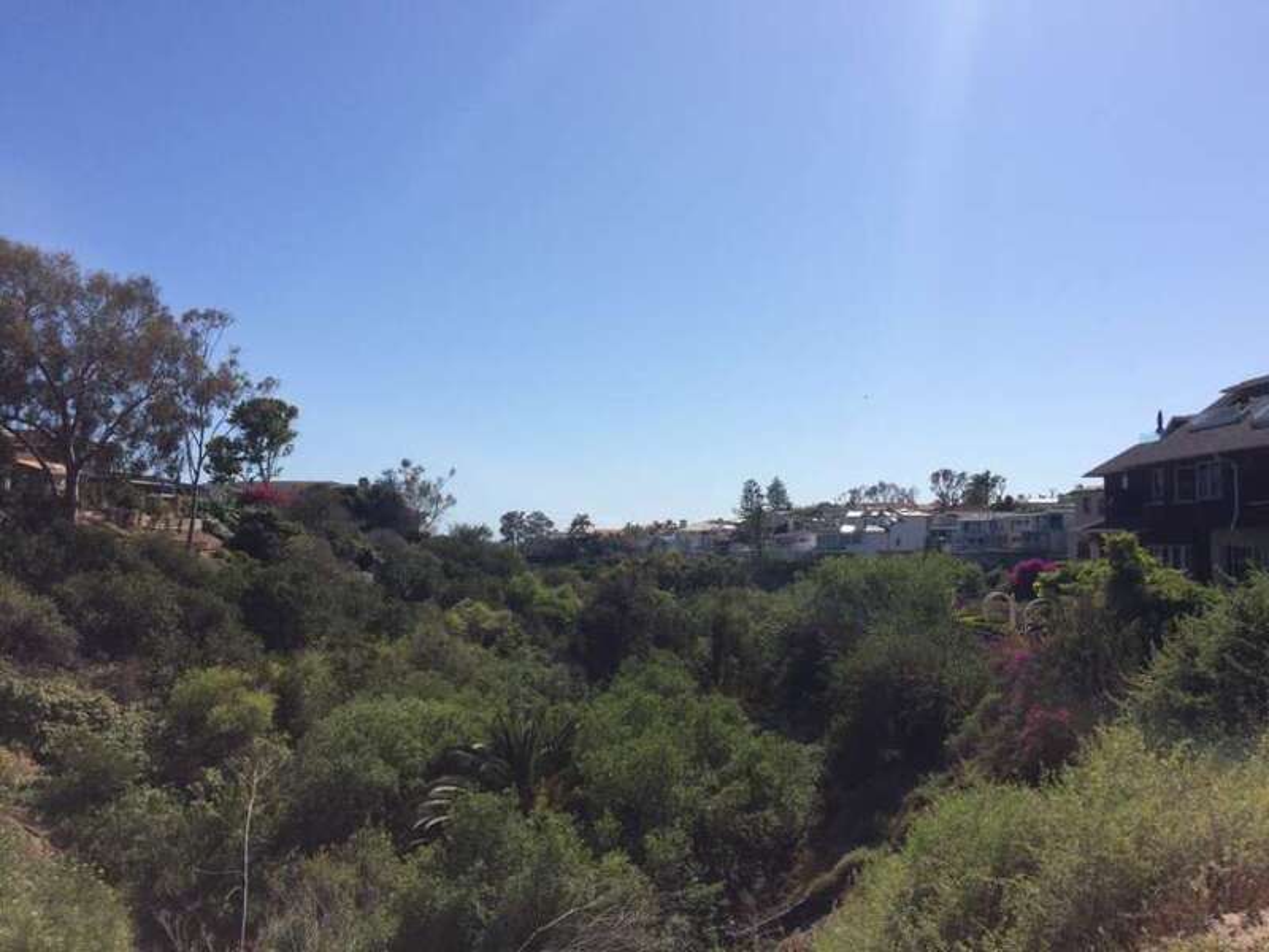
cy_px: 476
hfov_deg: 61.7
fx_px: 1063
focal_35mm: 29
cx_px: 634
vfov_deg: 48.2
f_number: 2.2
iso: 32
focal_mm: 4.15
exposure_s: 1/3731
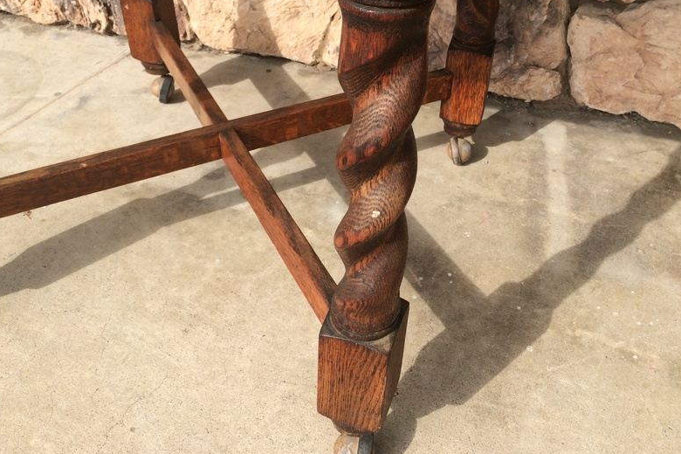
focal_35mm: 36
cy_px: 171
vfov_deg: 36.7
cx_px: 353
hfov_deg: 53.1
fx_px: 681
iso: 32
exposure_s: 1/1244
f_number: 2.2
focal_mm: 4.12
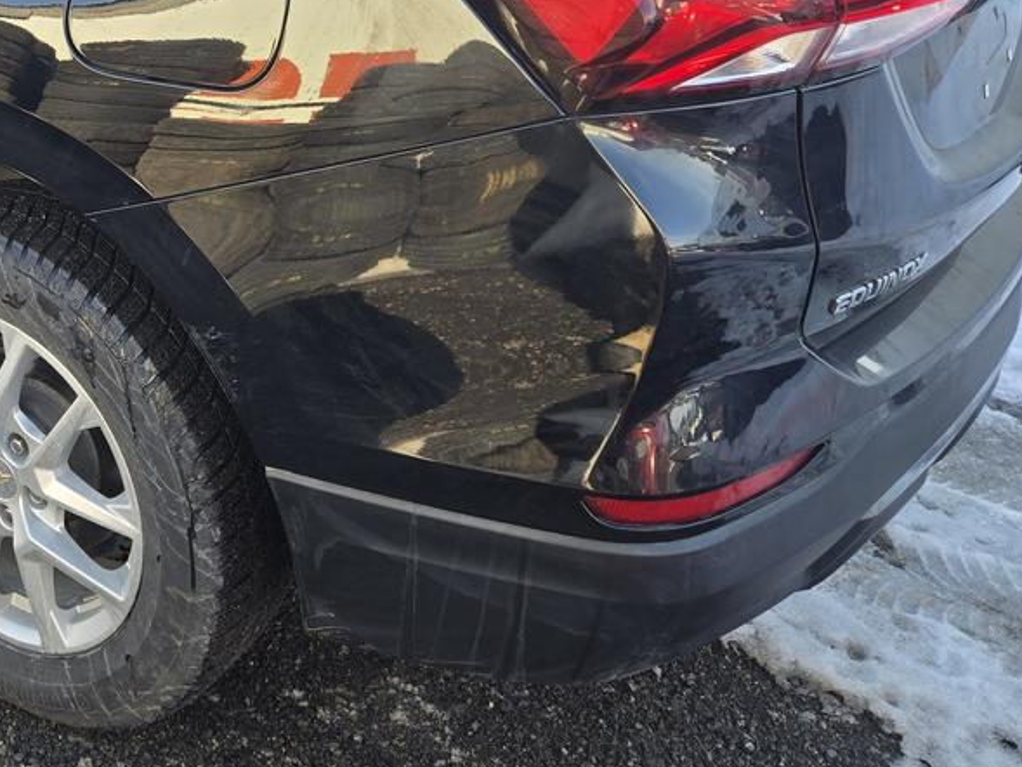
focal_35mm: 50
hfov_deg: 35.2
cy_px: 71
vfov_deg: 28.0
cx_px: 45
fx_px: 1476
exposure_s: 1/278
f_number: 1.8
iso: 25
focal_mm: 5.4
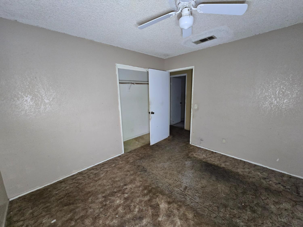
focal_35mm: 13
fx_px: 114
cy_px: 114
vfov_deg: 89.9
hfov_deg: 106.2
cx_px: 152
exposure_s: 1/55.6
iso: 500
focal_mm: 2.2
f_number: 2.2
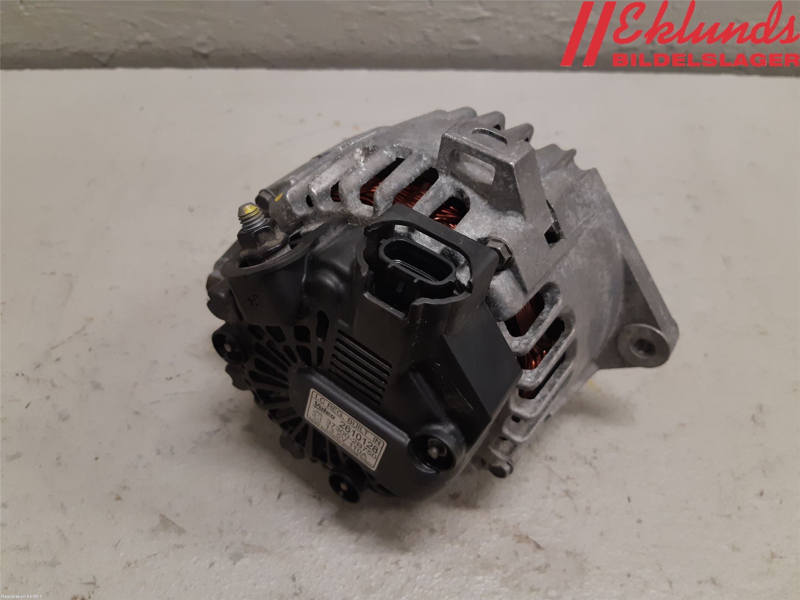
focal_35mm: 26
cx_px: 400
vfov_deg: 53.1
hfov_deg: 67.3
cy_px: 300
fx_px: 601
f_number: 1.7
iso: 125
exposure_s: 1/50
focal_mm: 3.93
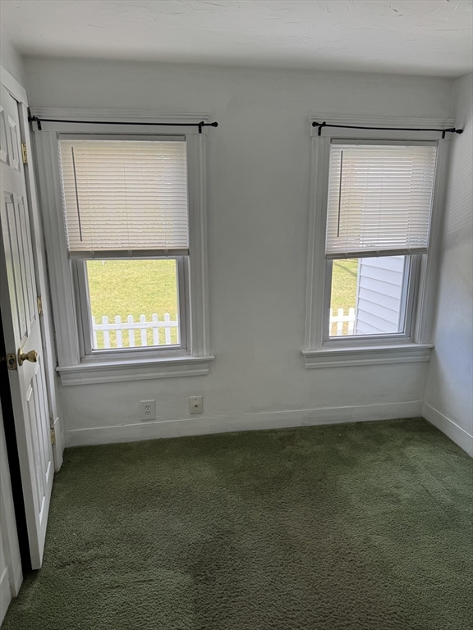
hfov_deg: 56.8
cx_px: 236
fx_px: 437
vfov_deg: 71.6
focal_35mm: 24
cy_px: 315
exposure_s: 1/197
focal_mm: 6.76
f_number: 1.78
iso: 64
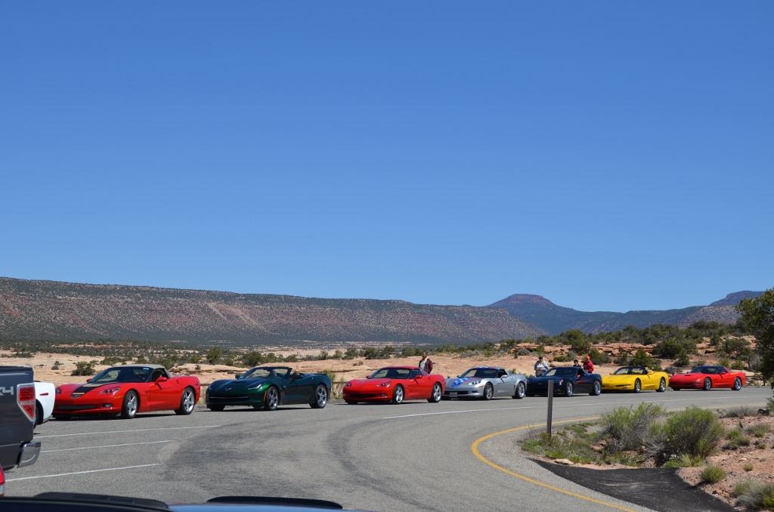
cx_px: 387
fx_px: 1352
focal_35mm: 63
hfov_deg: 32.0
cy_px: 256
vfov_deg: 21.5
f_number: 9
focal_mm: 42
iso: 100
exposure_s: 1/320
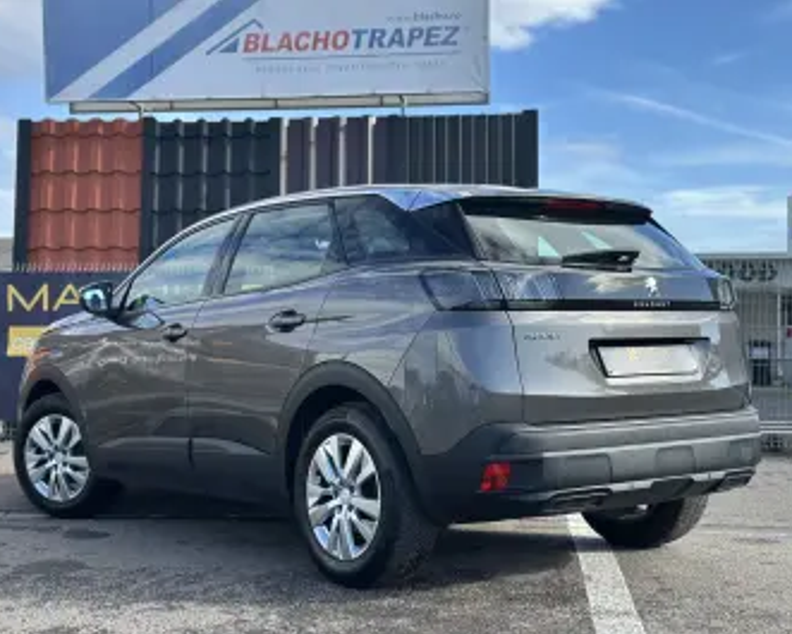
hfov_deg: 36.6
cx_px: 395
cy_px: 321
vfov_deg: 29.7
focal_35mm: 51
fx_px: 1196
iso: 80
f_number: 1.78
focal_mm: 6.86
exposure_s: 1/1695
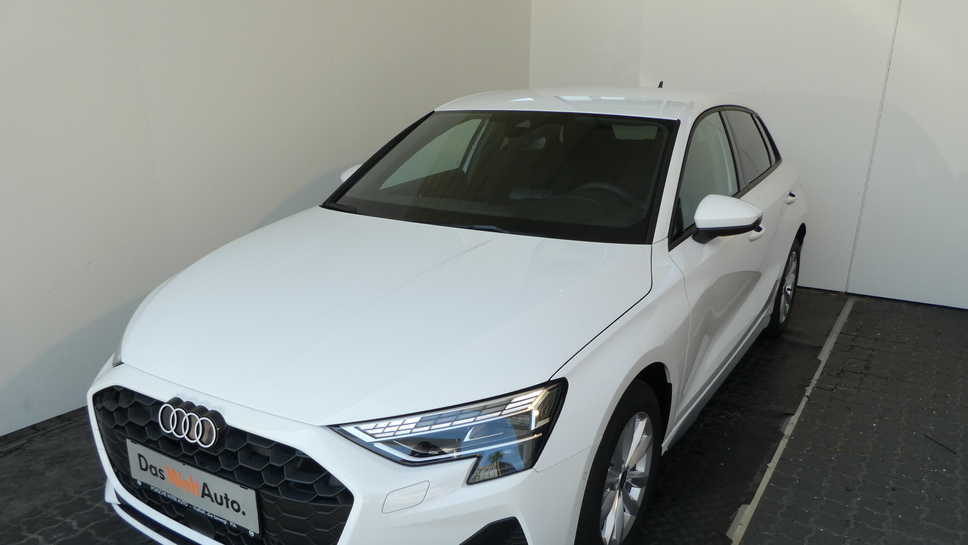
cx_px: 496
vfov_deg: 42.2
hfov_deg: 69.8
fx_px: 693
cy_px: 374
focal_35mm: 27
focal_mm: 4.3
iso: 80
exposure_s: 1/200
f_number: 3.3
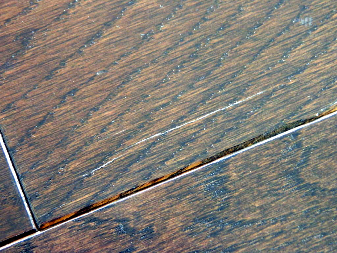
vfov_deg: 17.6
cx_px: 168
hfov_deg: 23.3
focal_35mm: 84
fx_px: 818
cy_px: 126
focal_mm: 15.1
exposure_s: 1/8
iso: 640
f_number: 4.2
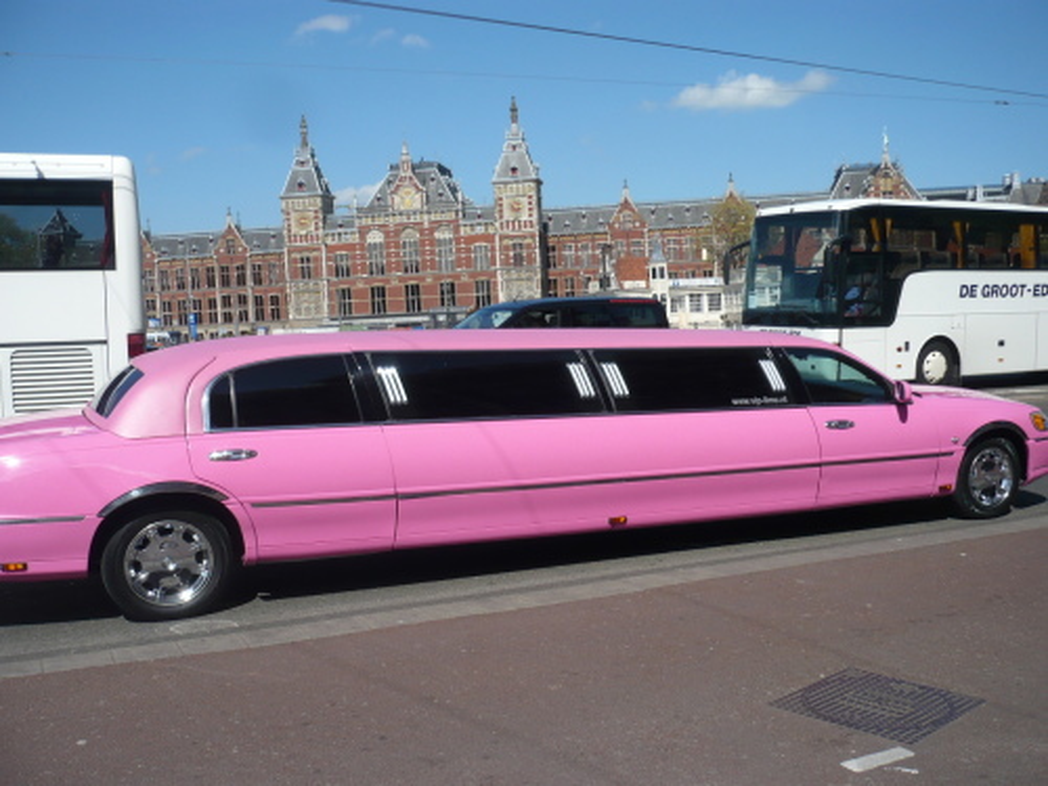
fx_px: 1060
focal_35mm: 35
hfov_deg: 52.6
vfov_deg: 40.7
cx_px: 524
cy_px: 393
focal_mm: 5.8
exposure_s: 1/320
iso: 100
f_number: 8
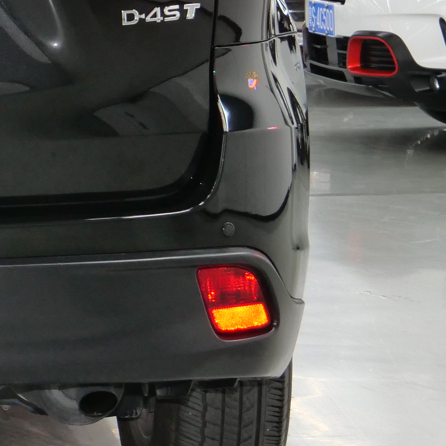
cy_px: 9
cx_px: -209
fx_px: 2784
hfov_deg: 8.9
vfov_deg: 9.1
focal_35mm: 191
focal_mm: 25
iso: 800
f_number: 4.5
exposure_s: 1/25
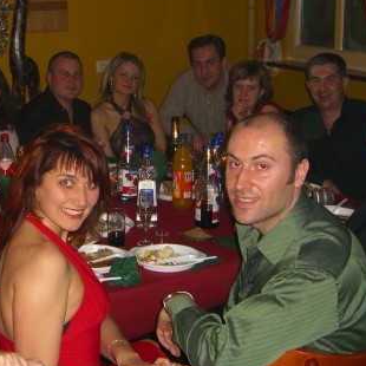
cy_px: 133
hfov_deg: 26.2
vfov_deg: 26.4
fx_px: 778
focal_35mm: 65
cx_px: 92
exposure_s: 1/60
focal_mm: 7.9
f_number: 2.8
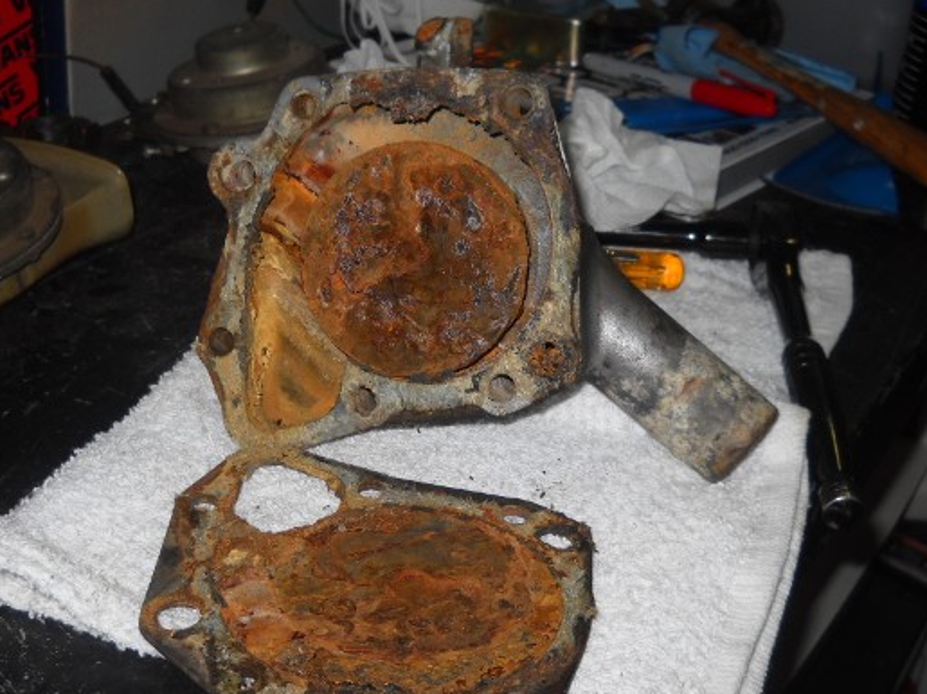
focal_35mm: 51
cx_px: 434
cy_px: 363
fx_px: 1365
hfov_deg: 37.5
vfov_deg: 28.5
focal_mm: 6.72
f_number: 5.5
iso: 64
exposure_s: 1/30
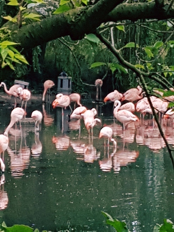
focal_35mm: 26
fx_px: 174
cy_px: 116
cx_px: 87
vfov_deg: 67.3
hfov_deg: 53.1
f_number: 1.7
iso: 50
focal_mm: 4.2
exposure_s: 1/552
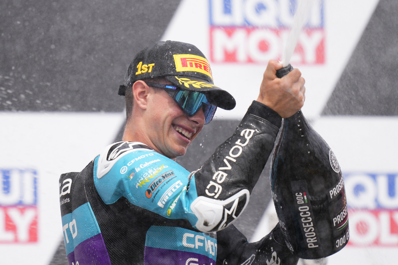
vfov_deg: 2.5
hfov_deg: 3.7
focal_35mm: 560
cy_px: 132
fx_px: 6191
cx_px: 199
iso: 100
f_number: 4
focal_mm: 560
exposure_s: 1/640
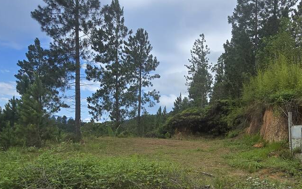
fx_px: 255
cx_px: 159
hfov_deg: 61.2
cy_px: 137
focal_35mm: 31
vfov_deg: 39.7
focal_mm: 2.2
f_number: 2.2
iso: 50
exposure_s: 1/2551
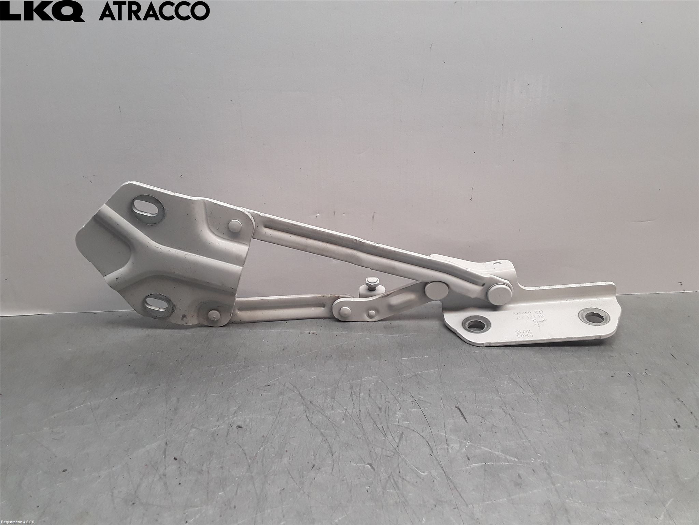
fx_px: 565
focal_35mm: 28
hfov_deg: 63.4
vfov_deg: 49.7
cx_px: 350
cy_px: 262
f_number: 1.9
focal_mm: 2.91
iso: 64
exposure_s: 1/100
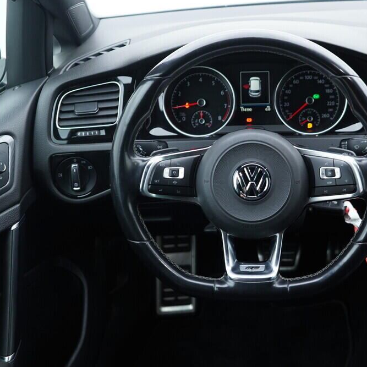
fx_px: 564
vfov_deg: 36.1
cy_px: 182
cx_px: 256
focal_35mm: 47
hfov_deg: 35.6
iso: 250
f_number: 2.8
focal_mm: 24
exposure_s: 1/40
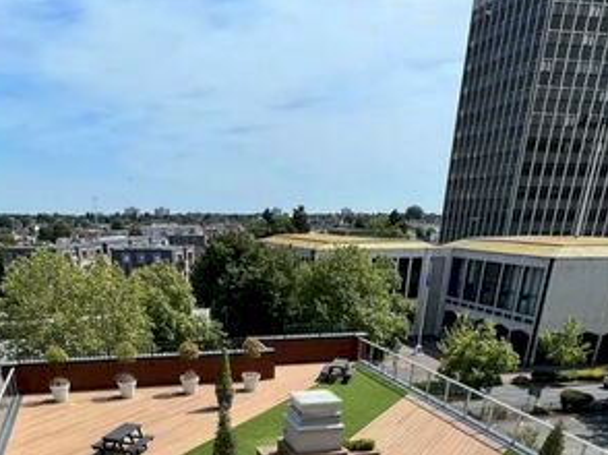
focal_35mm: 31
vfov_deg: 36.2
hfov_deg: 57.8
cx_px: 234
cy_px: 535
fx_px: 544
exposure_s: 1/1309
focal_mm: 1.57
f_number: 1.8
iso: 32
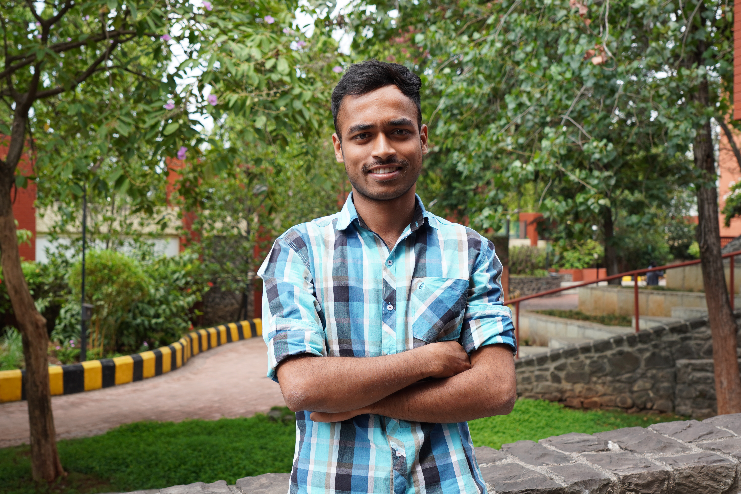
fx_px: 957
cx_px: 370
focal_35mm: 46
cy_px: 247
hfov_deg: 42.3
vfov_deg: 28.9
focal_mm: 31
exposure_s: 1/160
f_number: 5
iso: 100
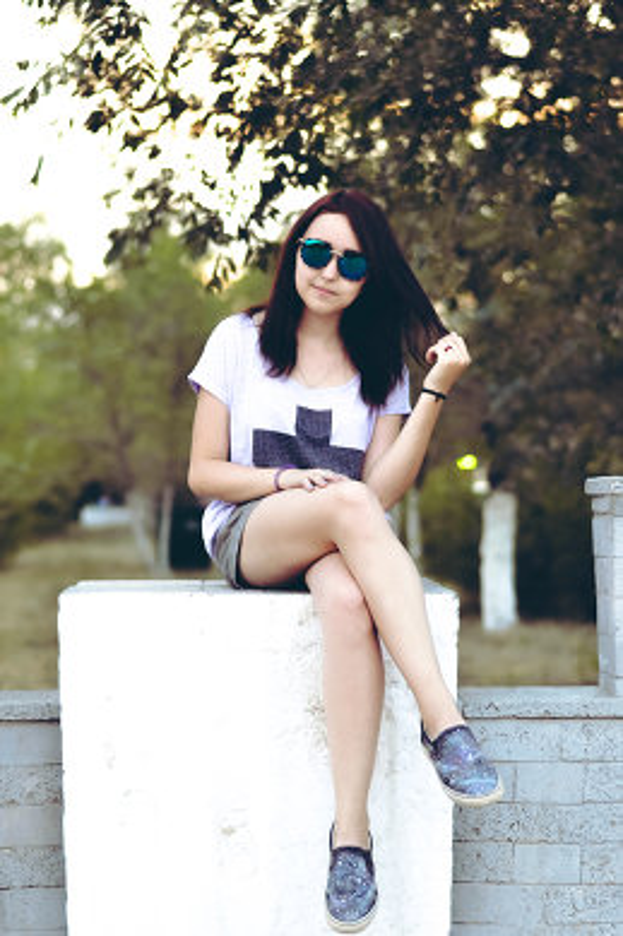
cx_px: 312
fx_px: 1948
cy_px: 468
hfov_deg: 18.2
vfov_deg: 27.0
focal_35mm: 75
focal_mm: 50
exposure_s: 1/100
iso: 400
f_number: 2.2
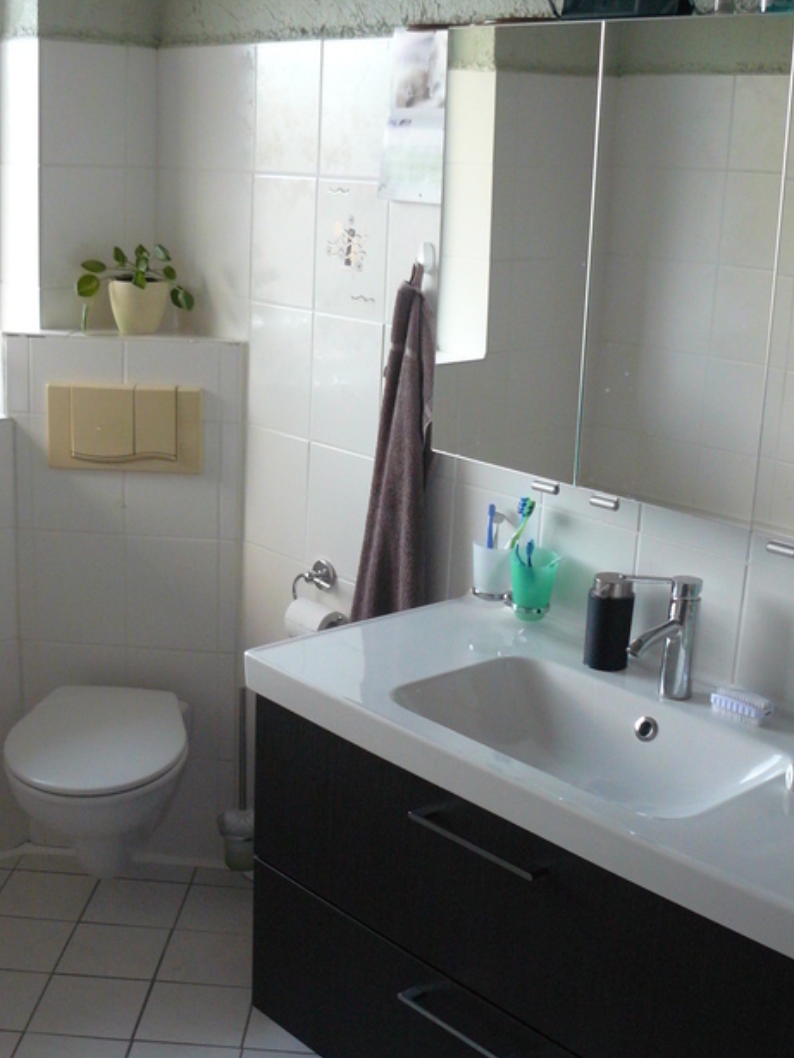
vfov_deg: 42.0
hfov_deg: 32.2
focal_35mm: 45
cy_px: 555
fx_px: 1375
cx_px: 379
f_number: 2.8
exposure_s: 1/30
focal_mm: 6
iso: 200
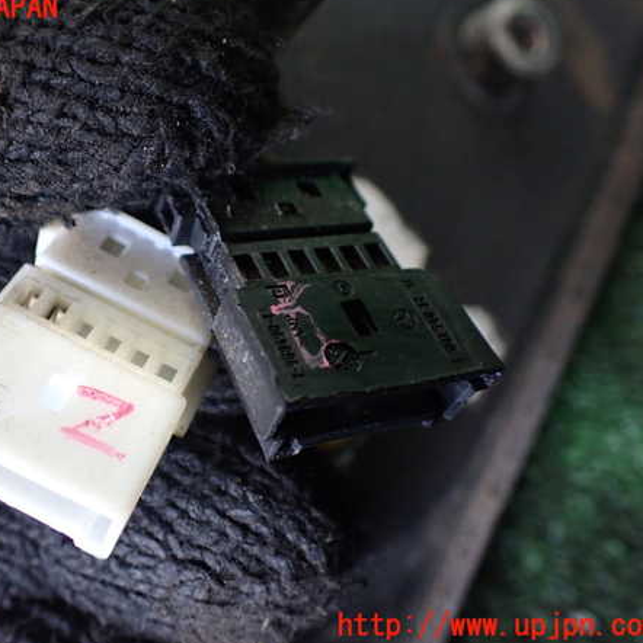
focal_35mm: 36
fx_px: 757
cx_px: 230
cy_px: 317
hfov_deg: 45.5
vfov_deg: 46.0
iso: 800
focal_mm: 5.4
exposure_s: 1/60
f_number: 2.3
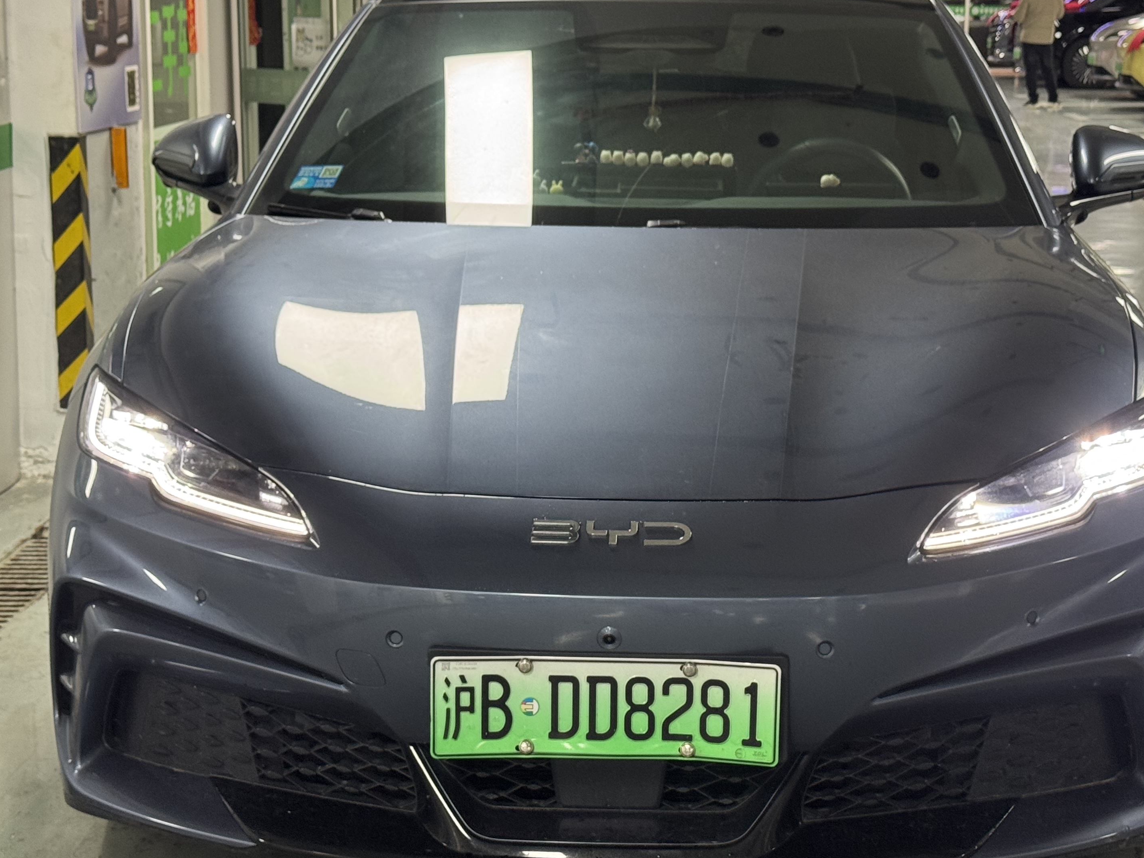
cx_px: 603
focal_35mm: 68
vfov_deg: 21.6
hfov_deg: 28.6
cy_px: 449
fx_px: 2247
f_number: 1.78
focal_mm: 6.76
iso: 80
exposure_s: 1/66
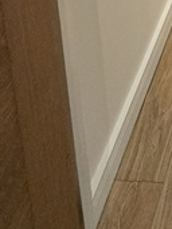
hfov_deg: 20.8
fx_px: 363
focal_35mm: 55
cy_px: -236
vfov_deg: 19.0
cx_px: 285
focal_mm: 1.7
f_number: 2.2
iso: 320
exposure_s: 1/50
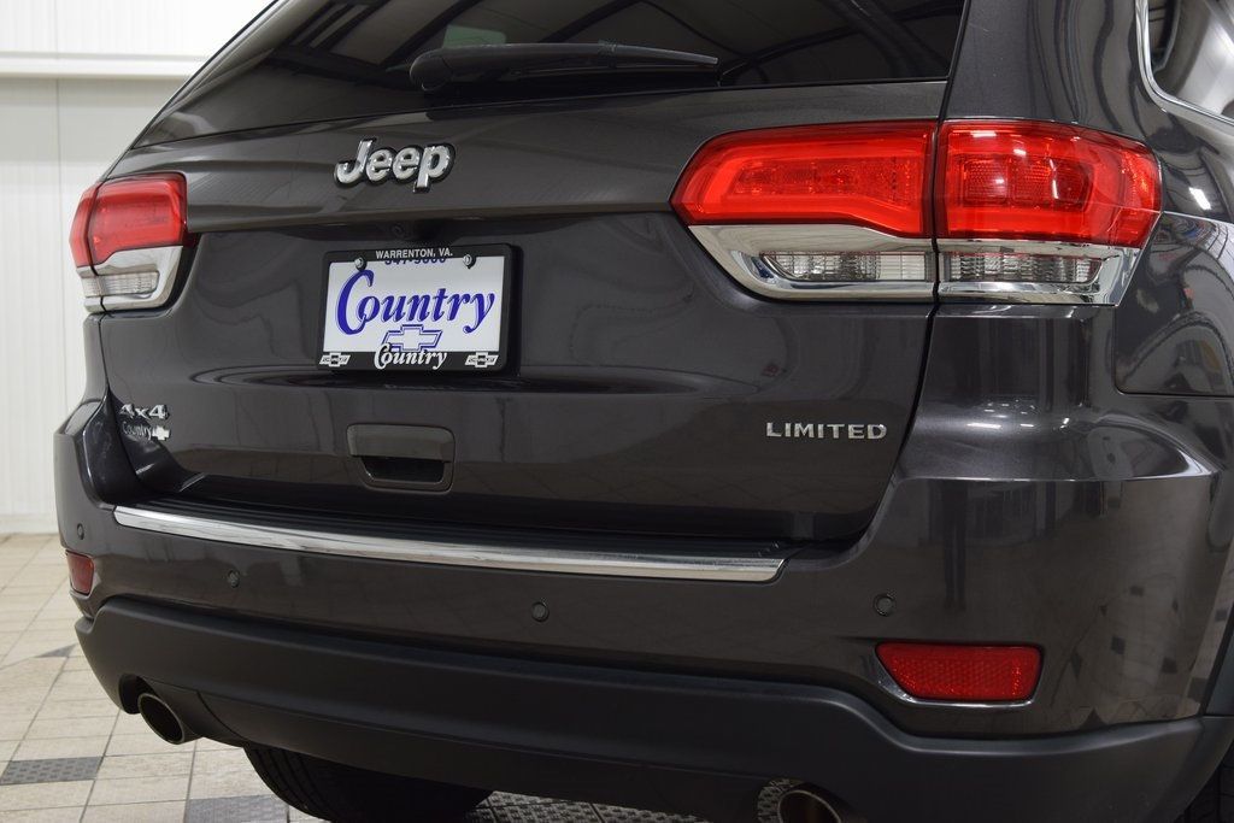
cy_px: 412
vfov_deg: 26.5
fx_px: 1748
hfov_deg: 38.9
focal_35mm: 51
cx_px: 617
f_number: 6.3
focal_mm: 34
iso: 640
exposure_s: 1/15
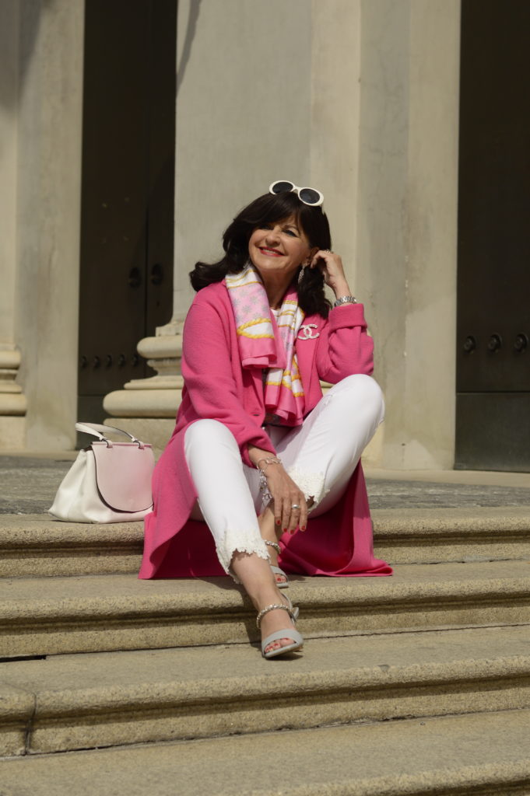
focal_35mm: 75
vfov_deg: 27.0
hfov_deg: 18.2
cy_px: 398
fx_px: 1659
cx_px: 265
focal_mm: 50
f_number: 4.5
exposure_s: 1/3200
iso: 200
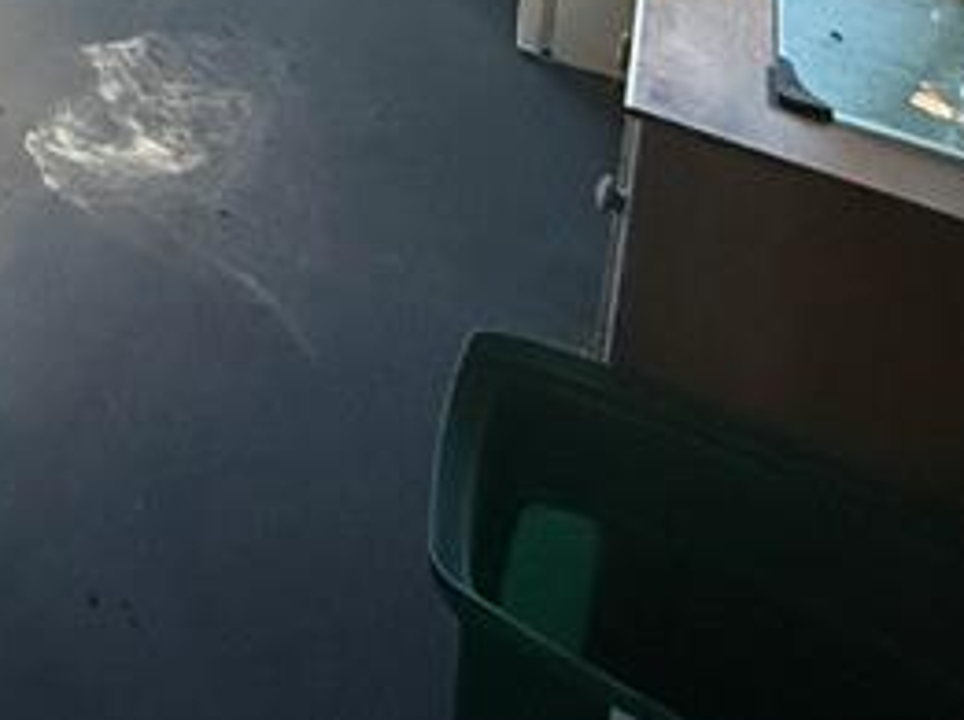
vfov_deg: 18.9
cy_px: -642
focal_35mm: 55
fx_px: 1530
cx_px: -399
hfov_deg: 27.1
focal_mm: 2.22
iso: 1250
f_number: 2.2
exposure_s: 1/60
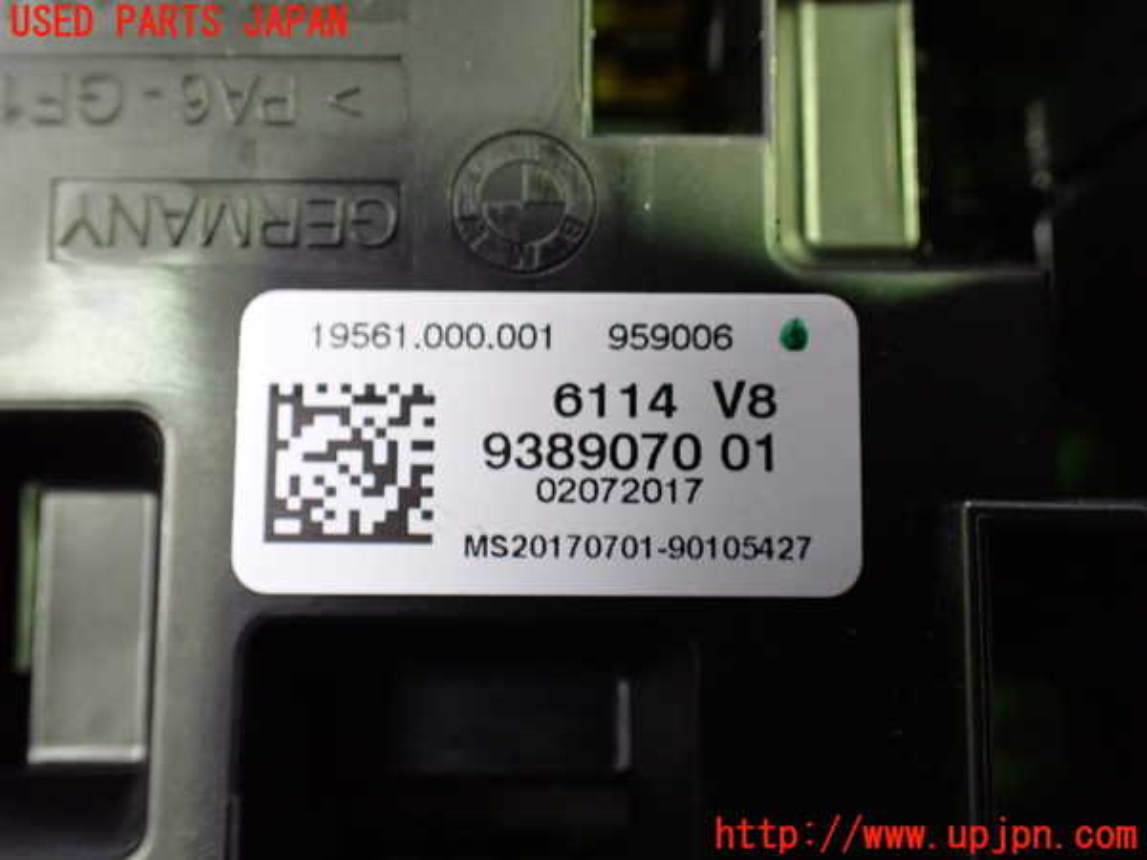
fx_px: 994
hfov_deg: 60.0
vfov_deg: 46.8
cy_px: 430
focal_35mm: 30
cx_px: 574
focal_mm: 5.4
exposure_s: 1/30
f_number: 2.3
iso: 800
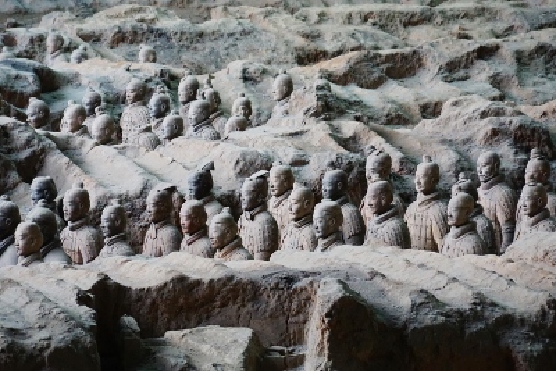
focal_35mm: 202
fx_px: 3128
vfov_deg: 6.8
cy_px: 186
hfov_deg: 10.2
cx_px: 278
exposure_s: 1/160
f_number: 5.6
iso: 3200
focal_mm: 135
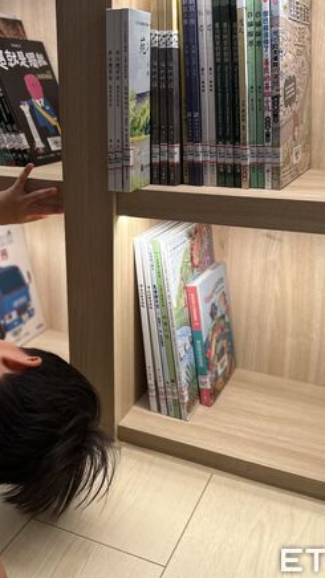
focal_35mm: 36
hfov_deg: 32.7
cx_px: 125
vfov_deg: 55.3
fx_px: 552
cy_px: 289
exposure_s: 1/59
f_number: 1.78
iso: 250
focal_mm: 6.86
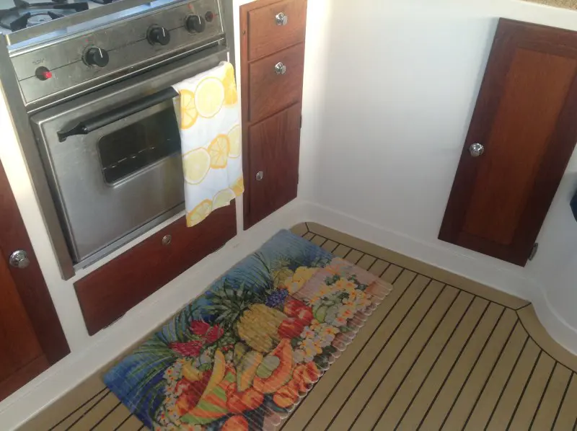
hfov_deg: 52.7
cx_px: 288
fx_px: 583
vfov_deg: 40.6
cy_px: 216
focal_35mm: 35
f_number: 2.4
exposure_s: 1/60
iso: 80
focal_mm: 4.28
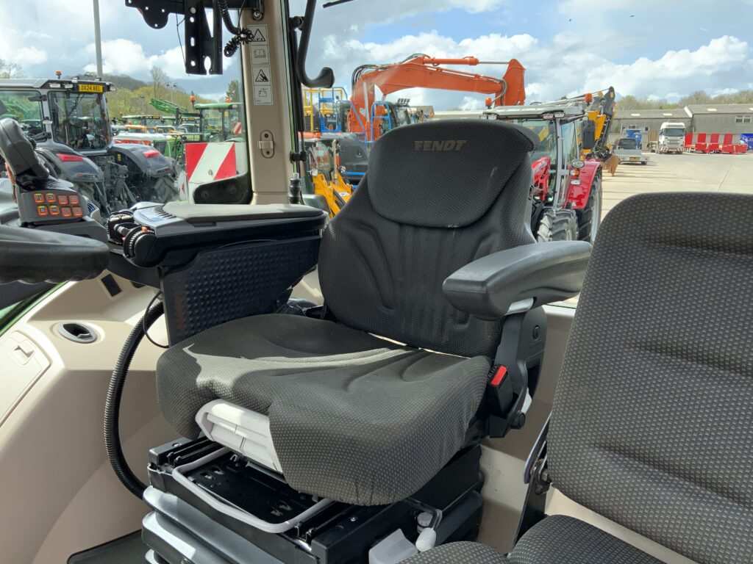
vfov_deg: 48.2
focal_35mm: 29
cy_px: 282
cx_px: 376
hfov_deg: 61.7
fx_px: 631
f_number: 1.8
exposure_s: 1/519
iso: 16
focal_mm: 3
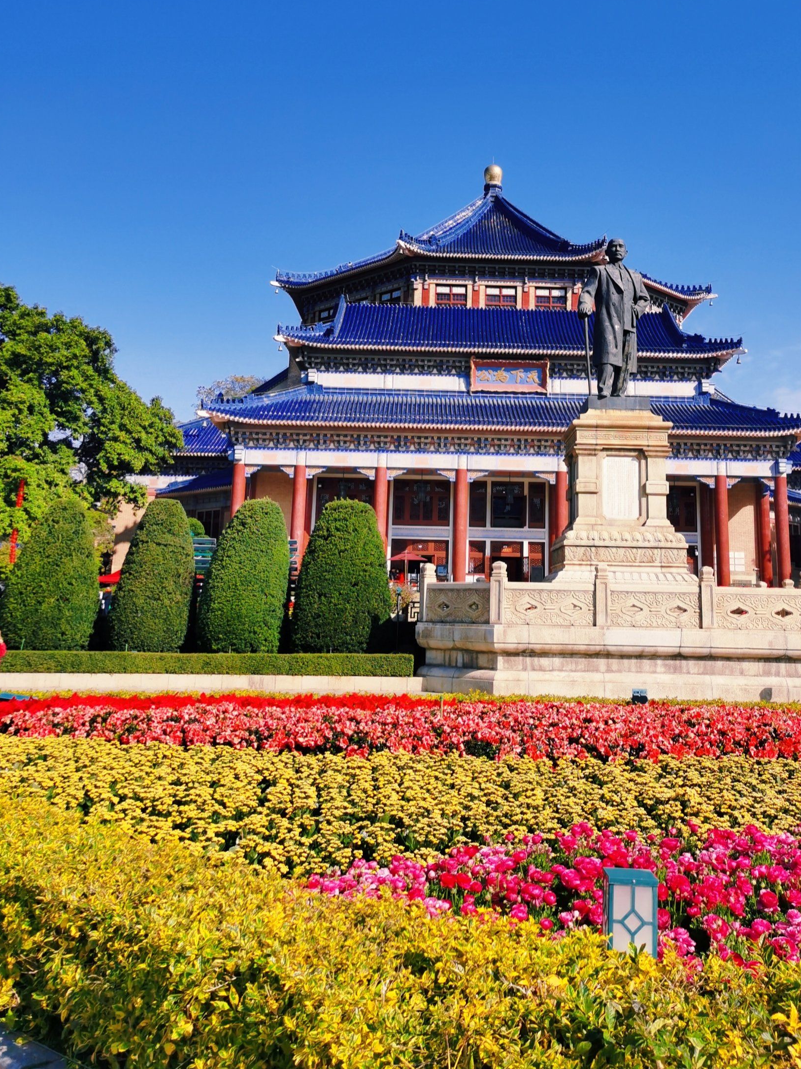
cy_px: 406
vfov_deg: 53.4
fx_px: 1049
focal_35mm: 34
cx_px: 476
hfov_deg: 41.6
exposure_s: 1/5000
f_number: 1.8
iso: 50
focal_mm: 5.58
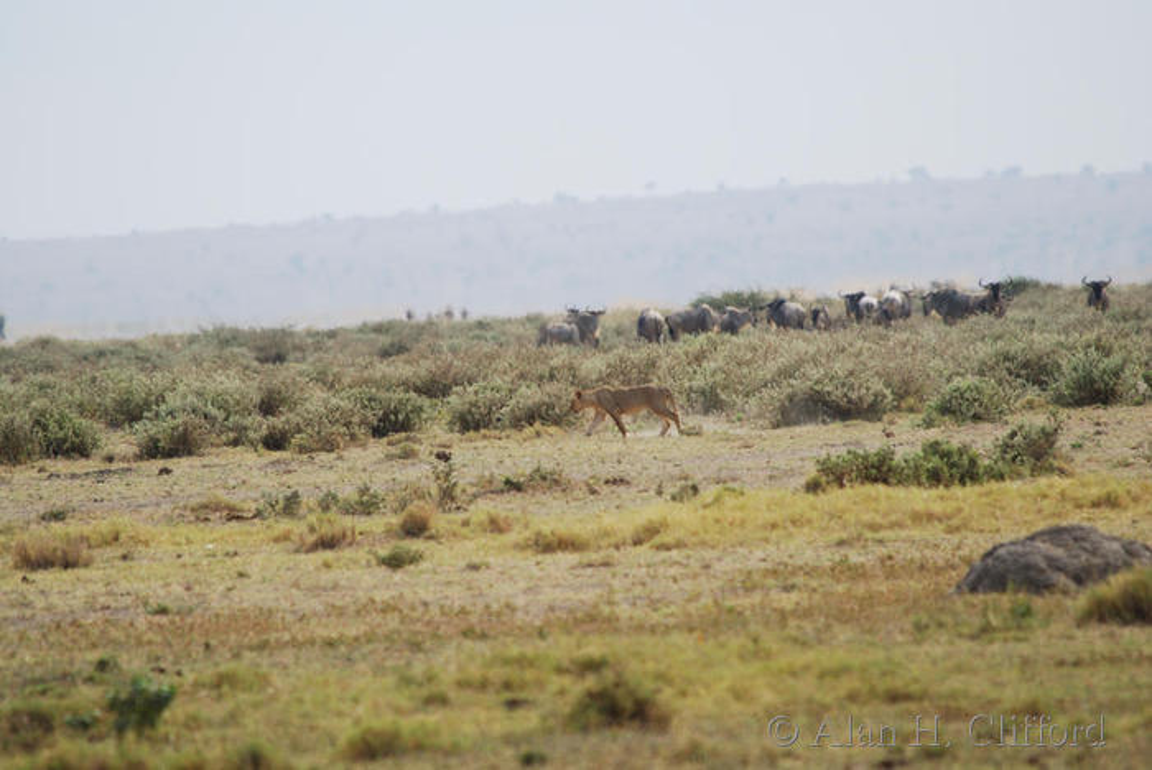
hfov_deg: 3.4
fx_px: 19215
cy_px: 385
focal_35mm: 600
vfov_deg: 2.3
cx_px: 576
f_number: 5.6
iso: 200
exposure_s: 1/640
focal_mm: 400
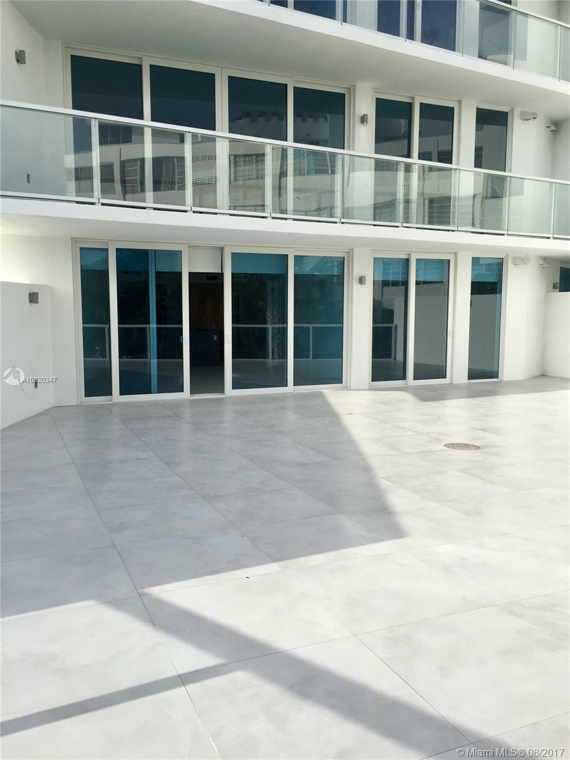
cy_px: 380
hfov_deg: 48.2
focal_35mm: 29
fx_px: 637
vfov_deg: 61.7
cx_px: 285
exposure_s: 1/1236
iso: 32
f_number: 2.2
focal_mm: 4.15
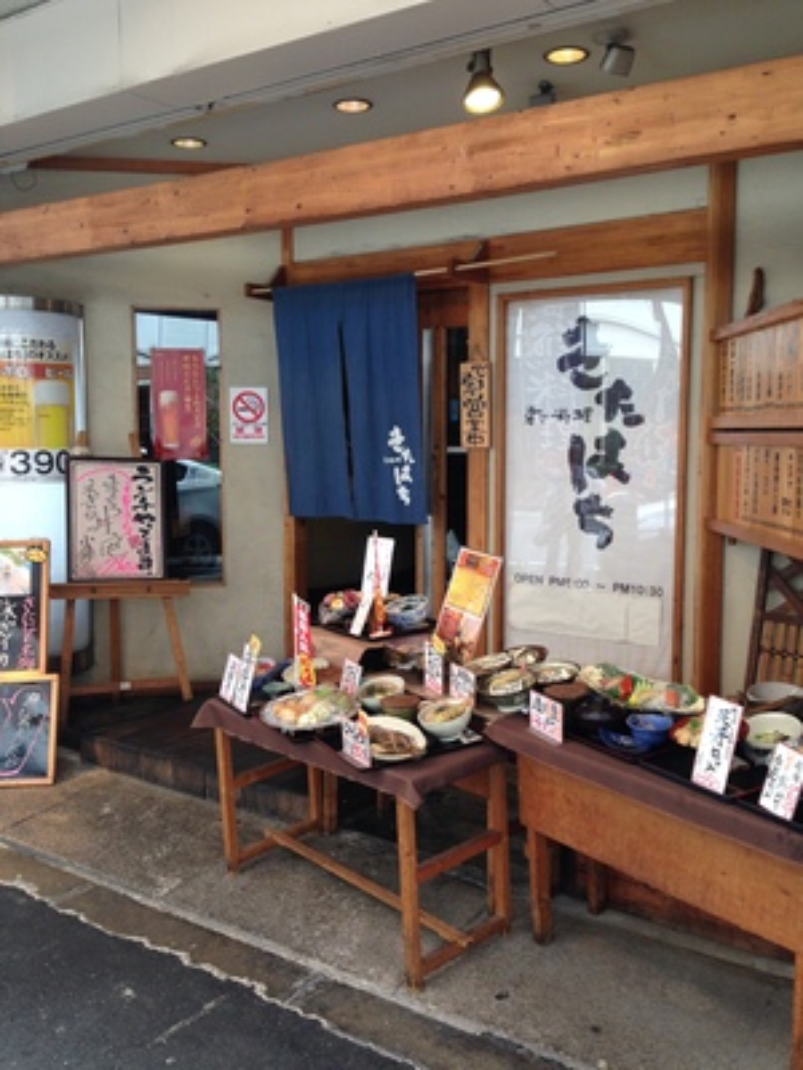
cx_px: 402
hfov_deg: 42.9
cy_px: 535
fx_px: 1021
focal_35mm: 33
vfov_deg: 55.4
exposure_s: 1/60
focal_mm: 4.12
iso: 64
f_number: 2.4
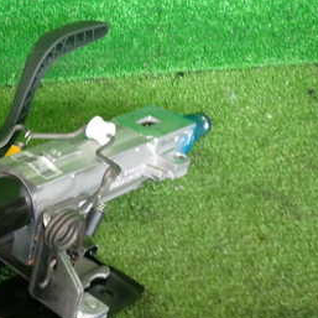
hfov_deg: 25.5
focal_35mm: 62
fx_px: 644
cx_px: -40
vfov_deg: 27.7
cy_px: 177
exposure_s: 1/50
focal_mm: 5.4
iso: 200
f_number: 2.3
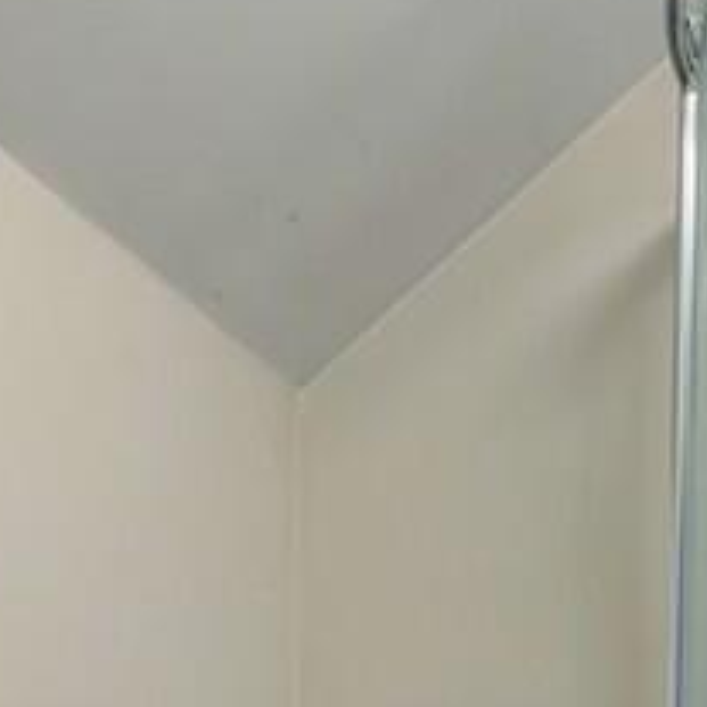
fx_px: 1618
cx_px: 878
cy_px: 1047
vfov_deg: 21.0
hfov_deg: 22.5
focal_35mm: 70
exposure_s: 1/25
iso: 490
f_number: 2.2
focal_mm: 2.35
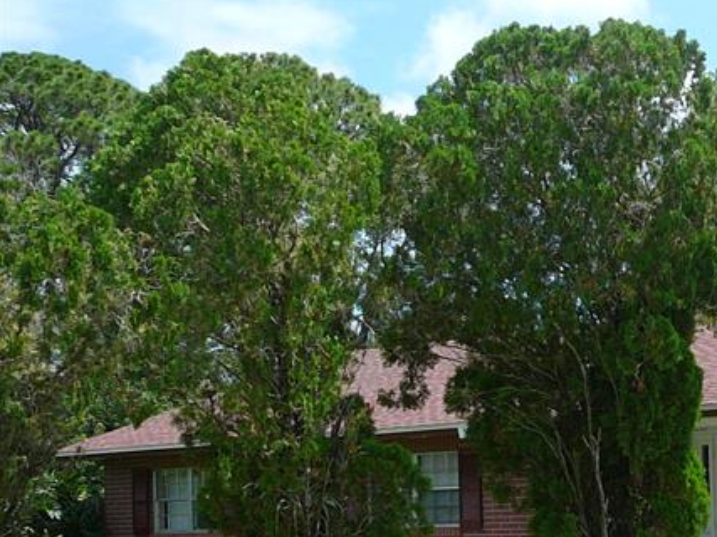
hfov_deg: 21.6
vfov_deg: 17.4
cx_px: 858
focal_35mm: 84
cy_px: 431
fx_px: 1739
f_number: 2.8
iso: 80
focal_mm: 5.2
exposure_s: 1/800
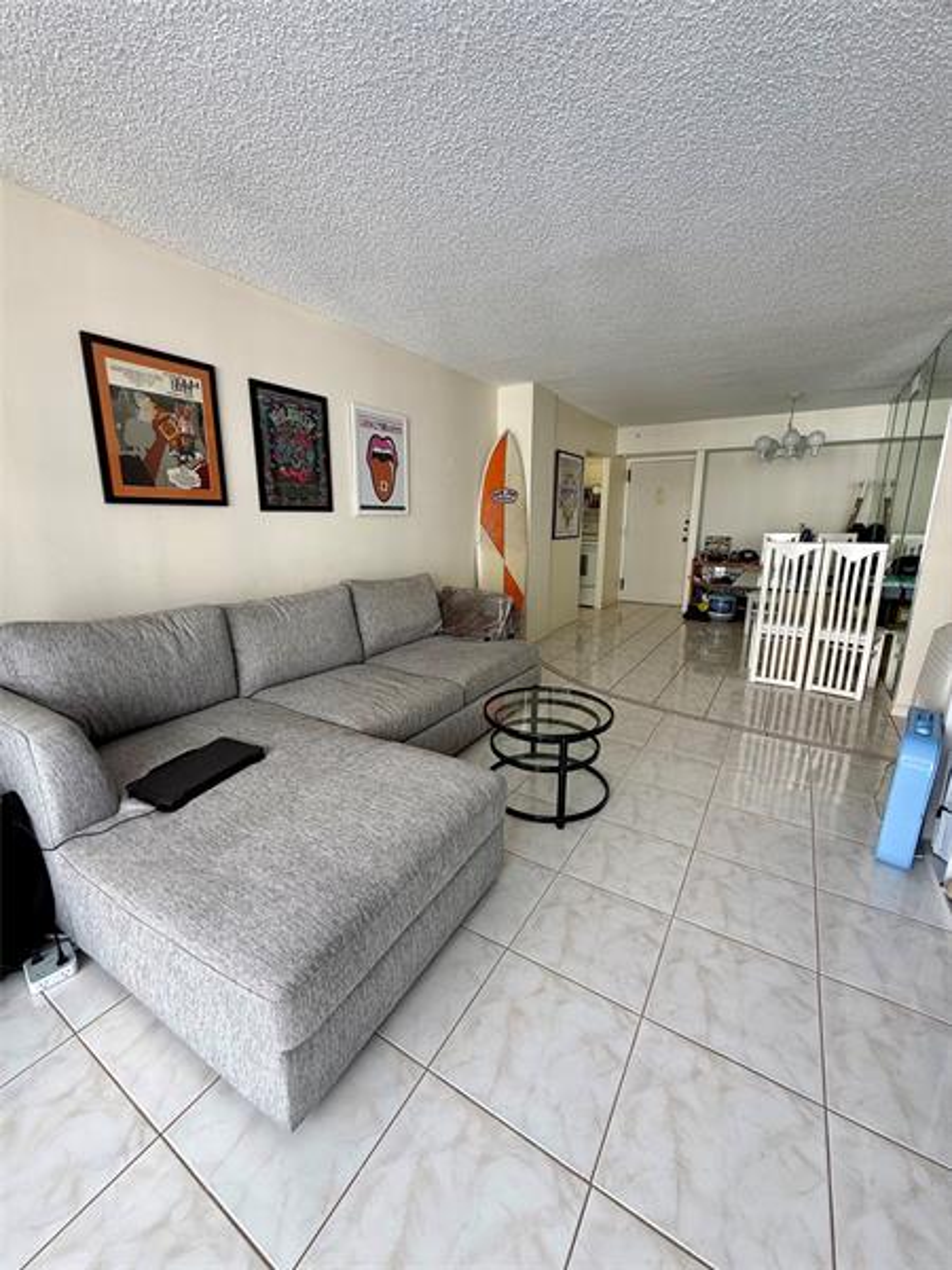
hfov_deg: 85.7
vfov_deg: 102.1
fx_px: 513
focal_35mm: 14
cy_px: 635
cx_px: 476
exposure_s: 1/99
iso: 50
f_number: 2.2
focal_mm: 2.22
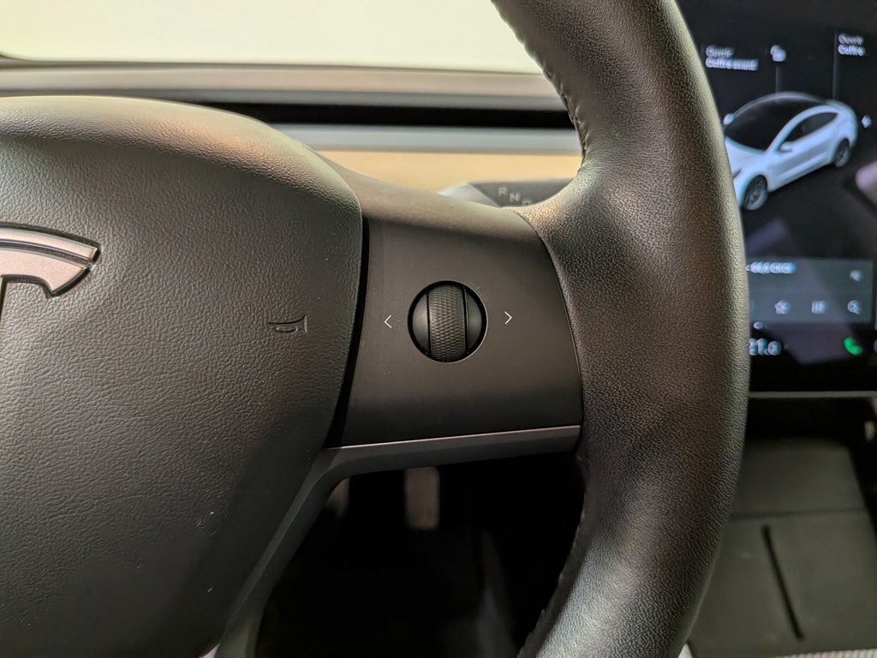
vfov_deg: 56.8
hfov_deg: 71.6
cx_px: 438
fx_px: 608
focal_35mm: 24
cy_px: 329
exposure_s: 1/50
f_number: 1.7
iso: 199
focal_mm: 4.53
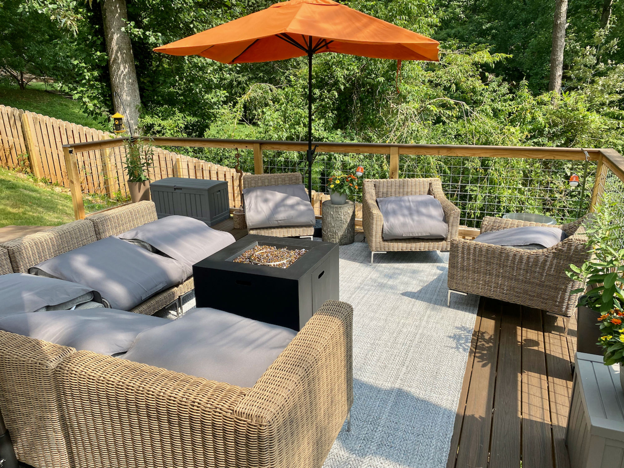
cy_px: 234
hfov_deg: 67.3
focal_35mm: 26
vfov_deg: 53.1
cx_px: 312
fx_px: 469
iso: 32
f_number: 1.8
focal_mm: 4.25
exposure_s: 1/919
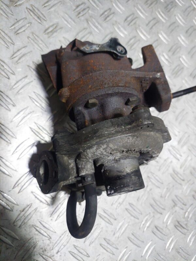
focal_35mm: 25
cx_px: 98
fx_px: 189
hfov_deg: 54.9
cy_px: 130
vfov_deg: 69.4
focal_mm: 5.23
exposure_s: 1/100
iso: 250
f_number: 1.8
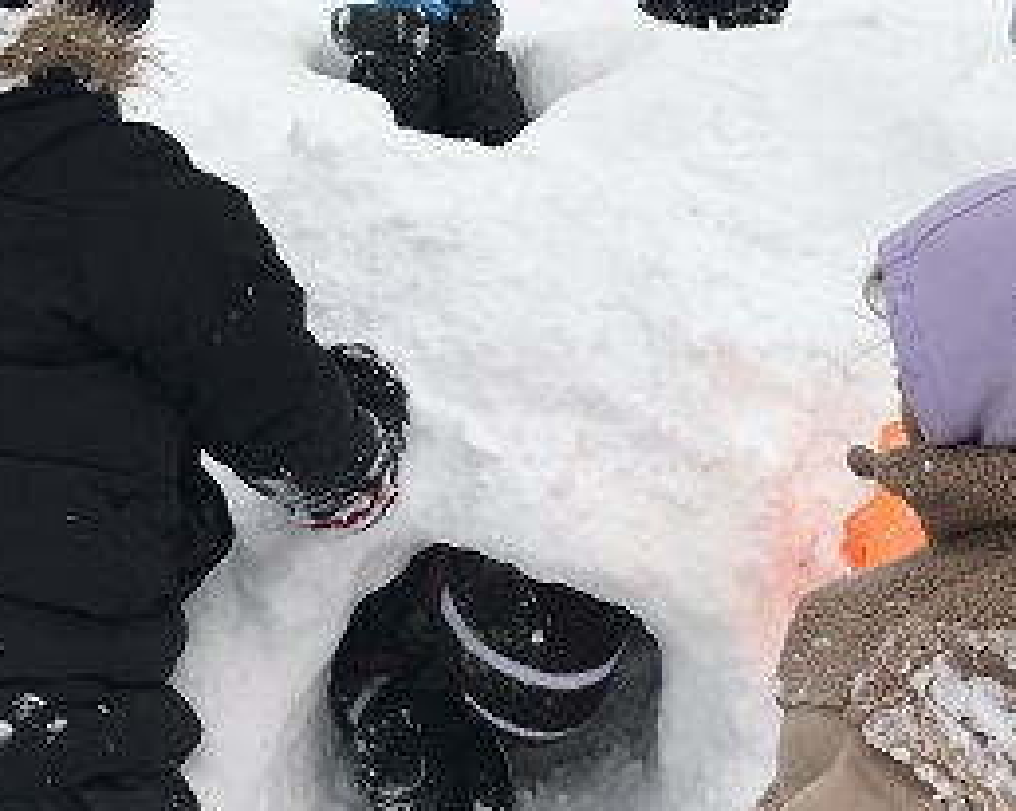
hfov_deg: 35.4
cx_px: 522
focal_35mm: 53
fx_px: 1592
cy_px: 449
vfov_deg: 28.6
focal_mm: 3.99
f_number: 1.8
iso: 20
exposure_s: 1/435
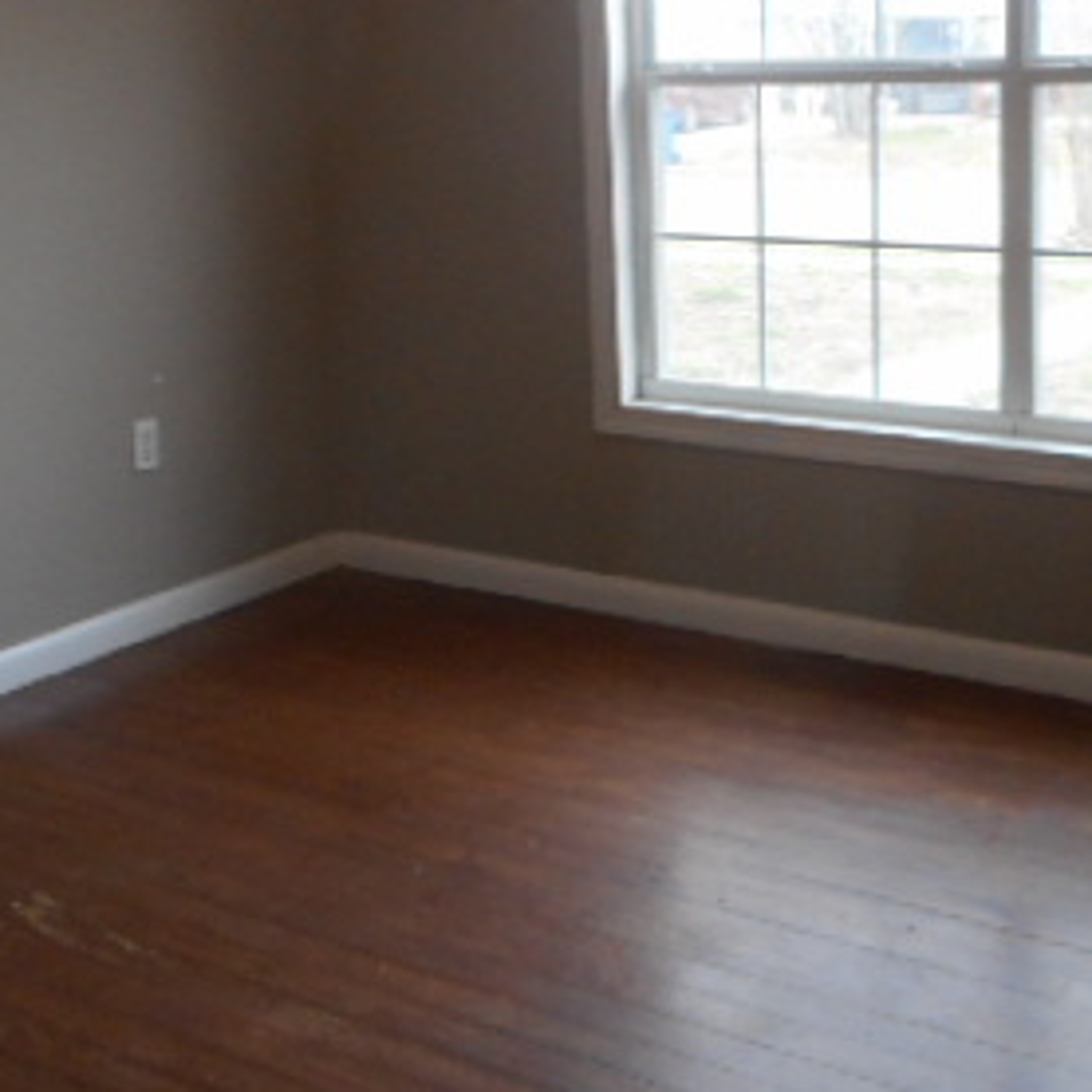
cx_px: 497
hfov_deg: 33.4
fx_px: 1820
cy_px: 256
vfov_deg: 32.7
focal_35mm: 51
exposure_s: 1/30
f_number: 3.7
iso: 250
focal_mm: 4.5
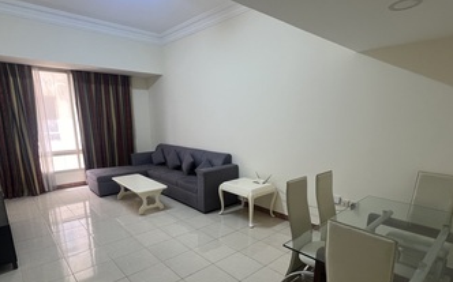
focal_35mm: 19
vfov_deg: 61.3
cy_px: 176
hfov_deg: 87.9
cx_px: 211
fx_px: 234
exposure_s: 1/100
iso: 160
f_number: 1.8
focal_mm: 1.57
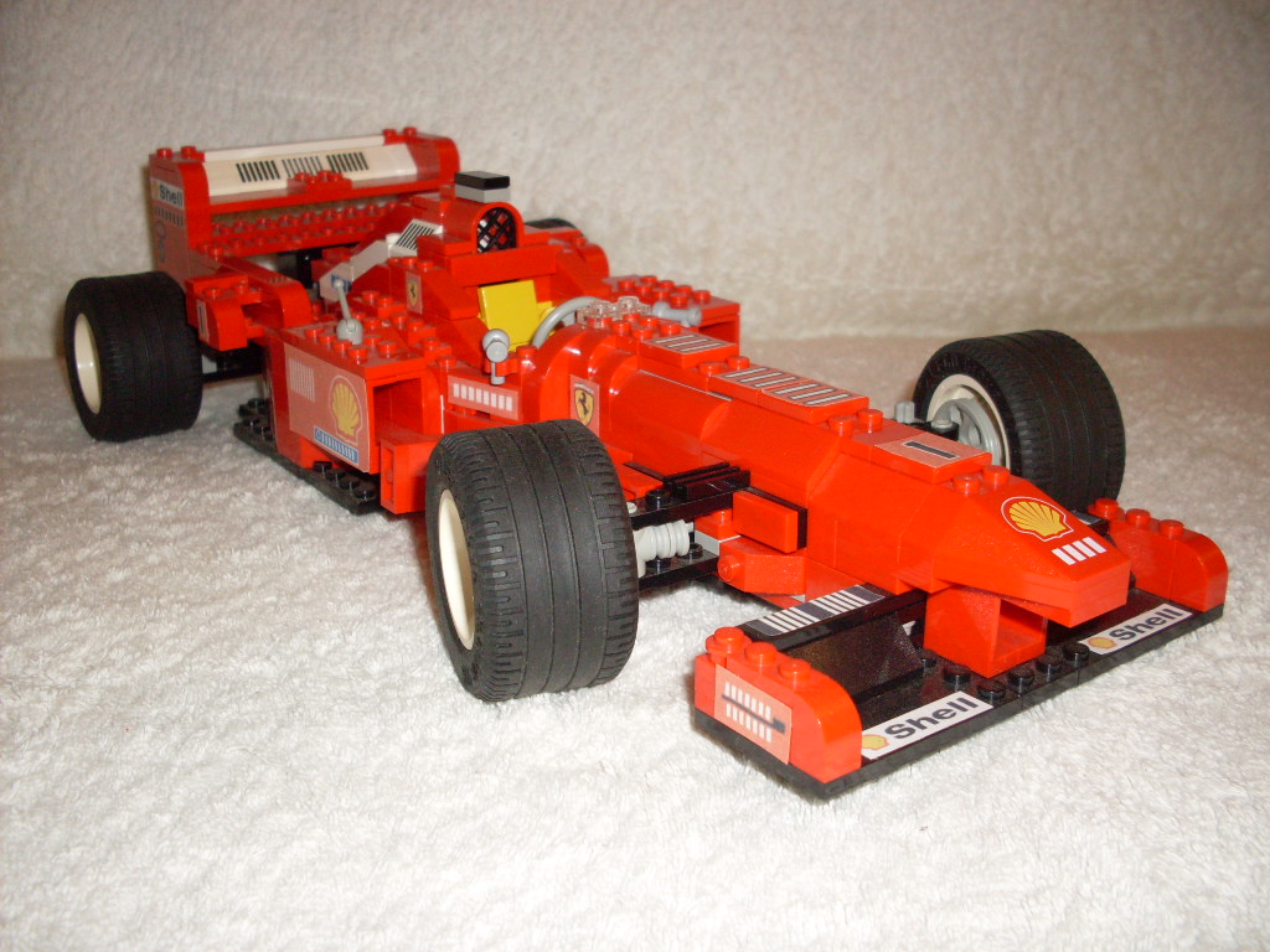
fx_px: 1394
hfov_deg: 49.0
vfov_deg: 37.7
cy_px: 476
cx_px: 635
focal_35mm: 38
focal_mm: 6.3
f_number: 2.8
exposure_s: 1/45
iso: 100
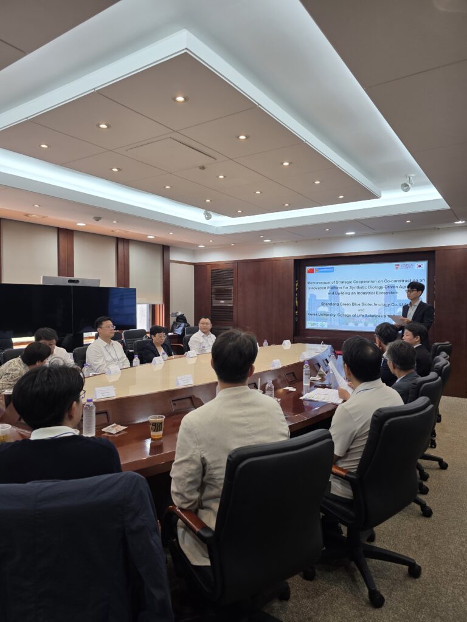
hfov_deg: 58.9
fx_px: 414
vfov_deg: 73.9
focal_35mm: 23
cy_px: 311
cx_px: 234
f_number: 1.7
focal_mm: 6.3
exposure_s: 1/120
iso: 100
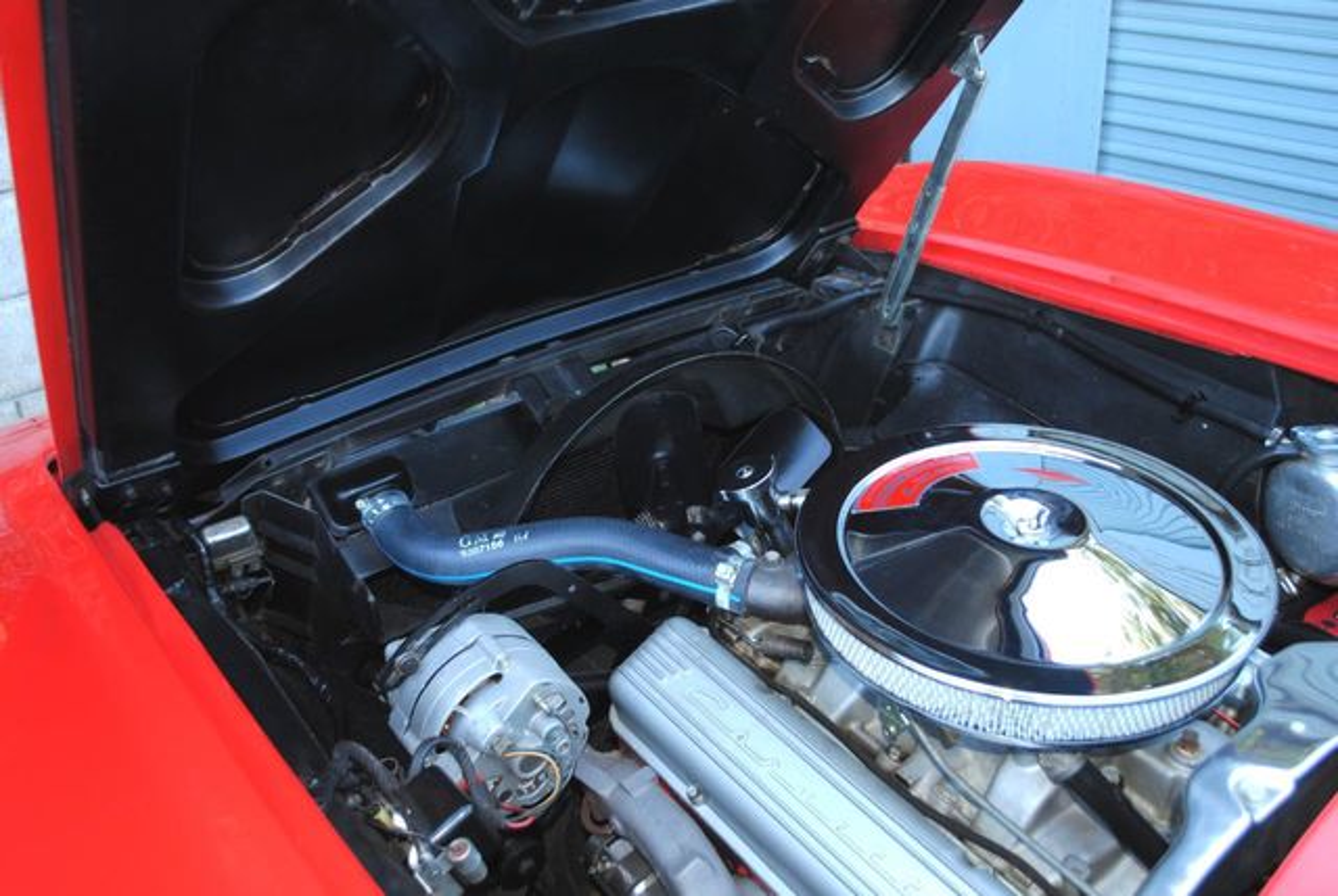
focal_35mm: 33
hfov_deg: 57.1
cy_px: 448
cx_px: 669
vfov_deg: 40.1
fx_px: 1228
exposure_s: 1/60
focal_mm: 22
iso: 200
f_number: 4
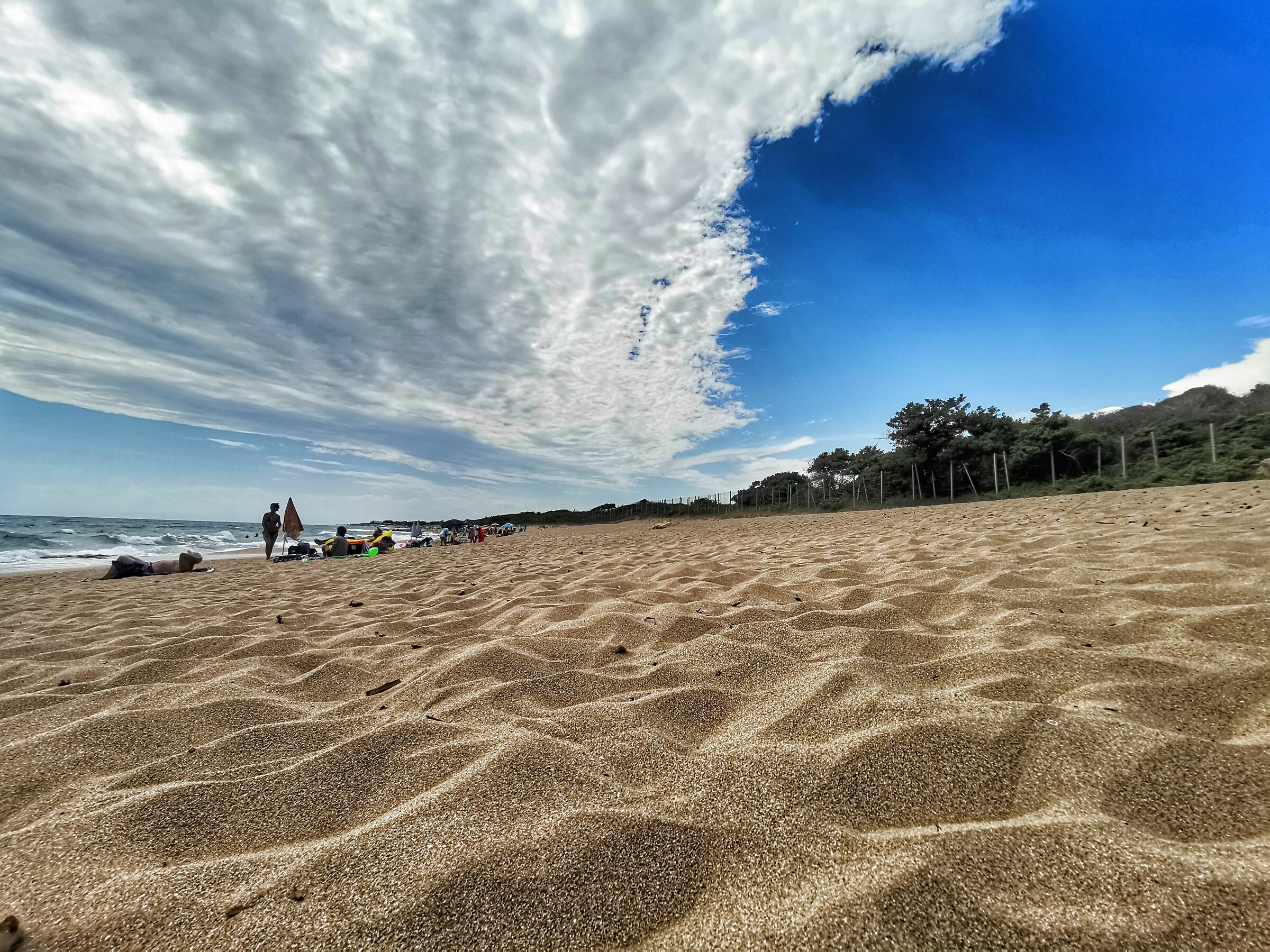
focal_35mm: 16
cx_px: 635
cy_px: 476
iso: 50
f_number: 2.2
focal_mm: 2.35
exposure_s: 1/1972
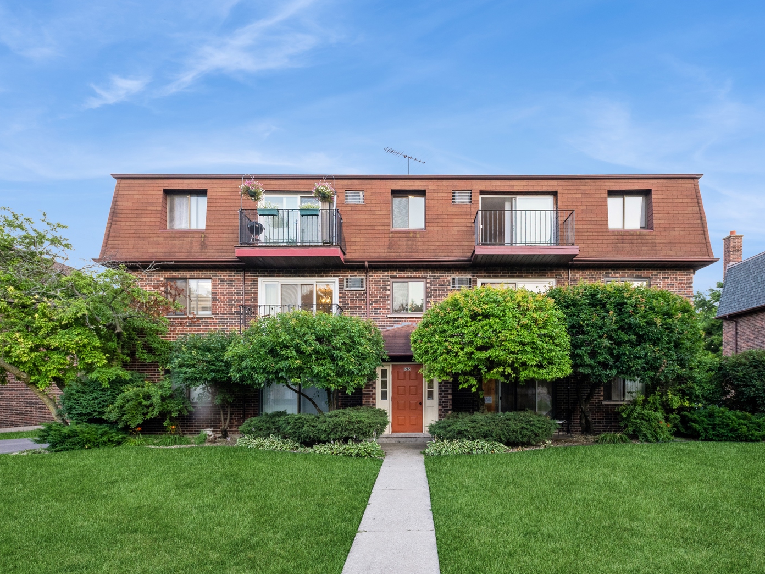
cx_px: 389
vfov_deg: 68.7
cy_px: 285
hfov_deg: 84.7
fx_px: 420
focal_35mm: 19
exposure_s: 1/50
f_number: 8
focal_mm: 17
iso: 800
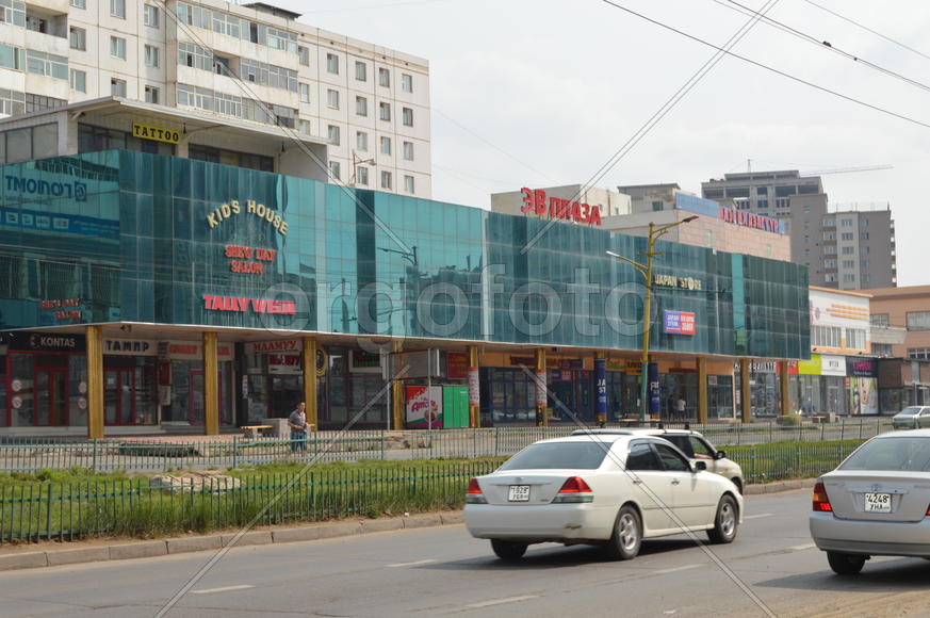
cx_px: 465
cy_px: 309
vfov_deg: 21.5
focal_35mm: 63
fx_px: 1626
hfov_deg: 31.9
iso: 100
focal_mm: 42
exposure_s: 1/200
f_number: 8
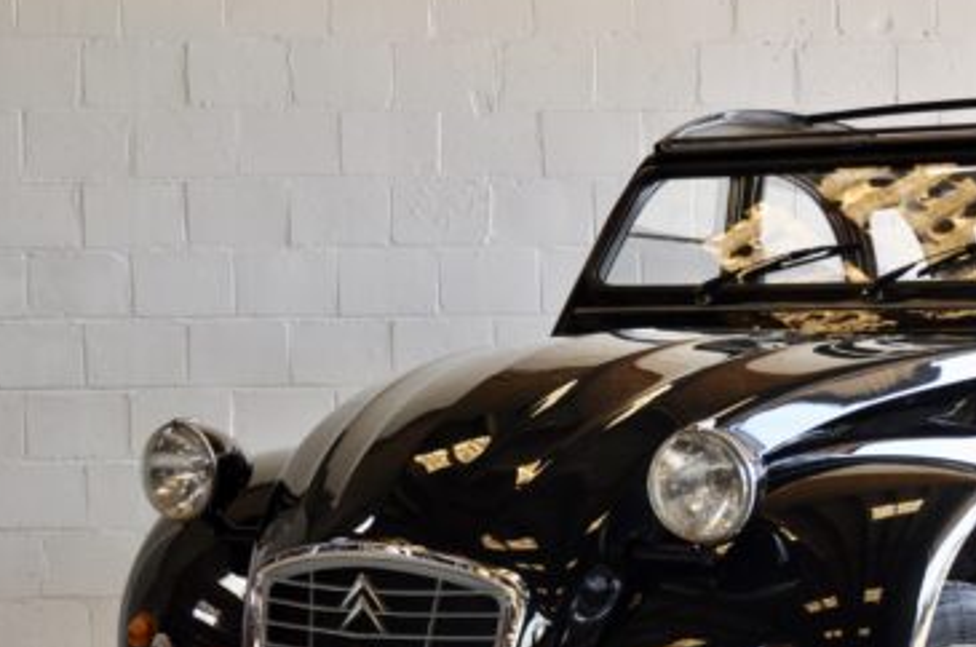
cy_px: 495
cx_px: 759
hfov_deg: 26.9
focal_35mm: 74
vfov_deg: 18.2
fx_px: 2003
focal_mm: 30
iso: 400
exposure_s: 1/80
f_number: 4.5
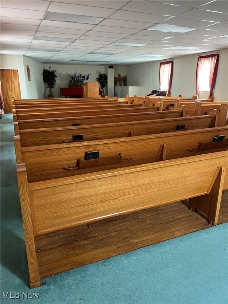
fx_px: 228
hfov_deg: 53.1
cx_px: 114
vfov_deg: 67.3
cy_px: 152
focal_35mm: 26
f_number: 1.6
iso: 320
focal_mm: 5.1
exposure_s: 1/60
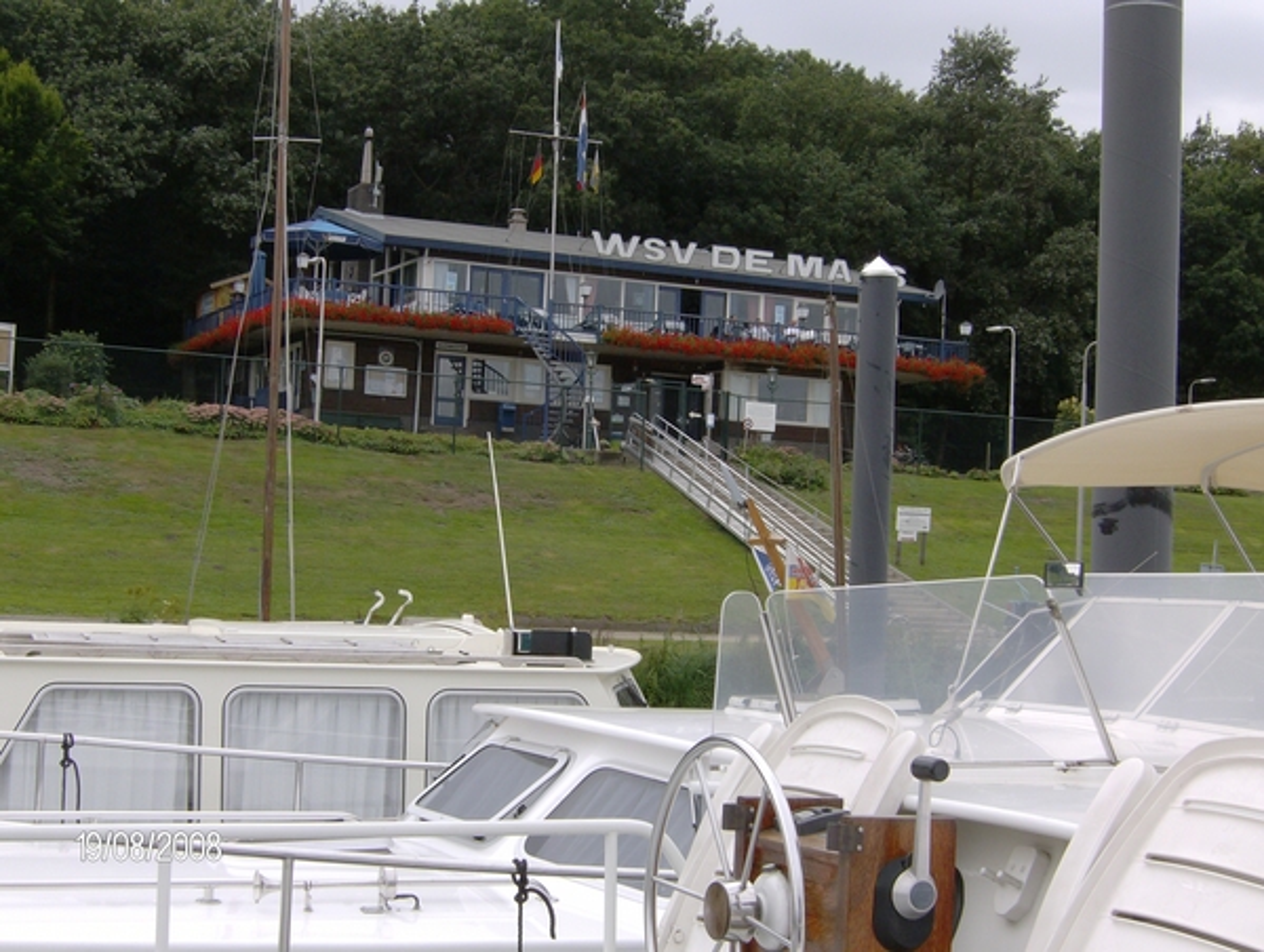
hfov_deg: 34.3
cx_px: 632
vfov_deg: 26.2
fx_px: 2048
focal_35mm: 56
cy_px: 476
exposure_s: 1/284
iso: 100
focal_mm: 9.3
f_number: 5.6
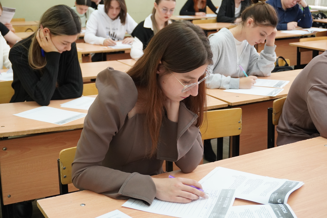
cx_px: 164
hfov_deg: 38.9
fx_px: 463
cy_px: 109
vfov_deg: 26.5
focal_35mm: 51
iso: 1600
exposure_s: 1/60
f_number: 5.6
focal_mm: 34
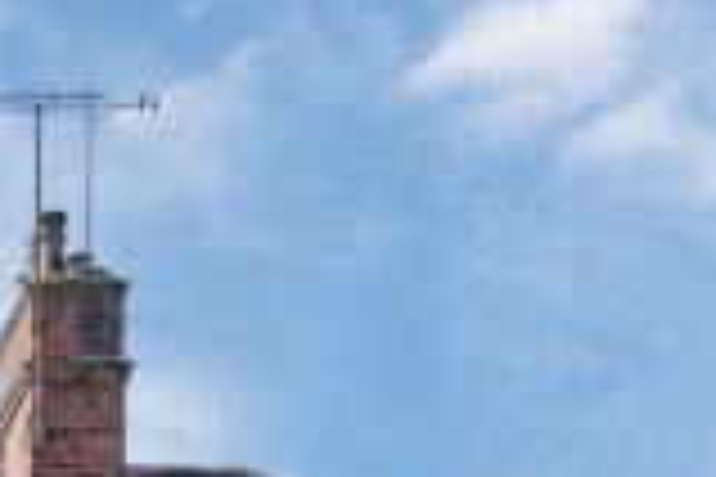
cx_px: -401
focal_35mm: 103
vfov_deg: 9.7
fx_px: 2048
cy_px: 1498
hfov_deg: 17.5
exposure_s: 1/800
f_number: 8
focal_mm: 16
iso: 640
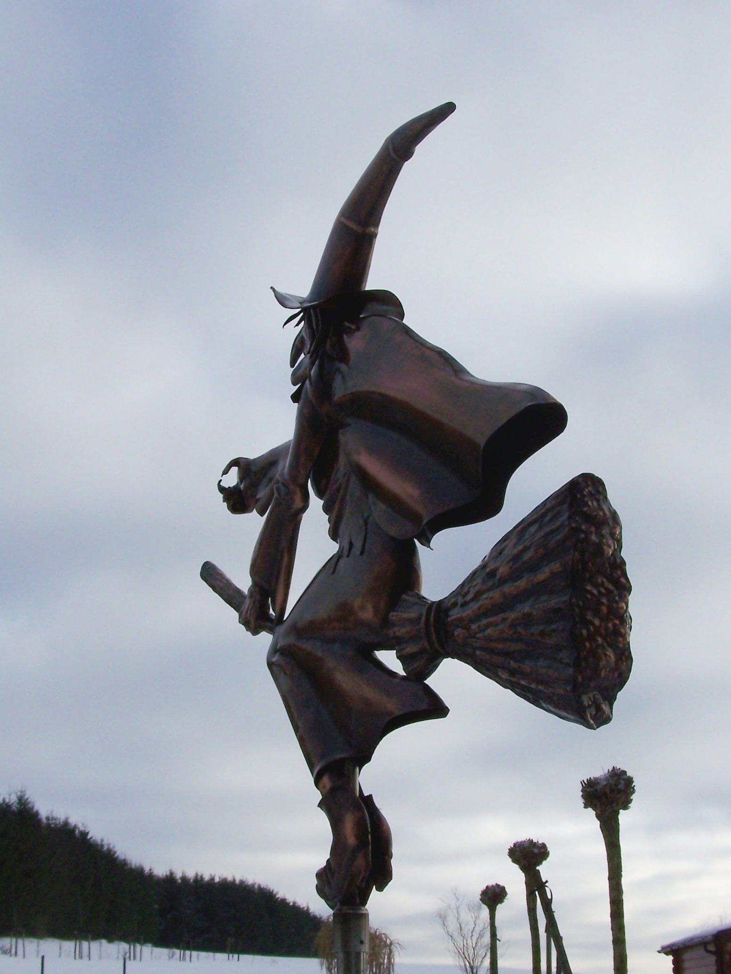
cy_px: 487
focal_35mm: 38
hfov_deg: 37.7
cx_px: 366
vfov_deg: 49.0
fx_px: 1070
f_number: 5.6
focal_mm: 6.3
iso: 64
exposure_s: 1/640
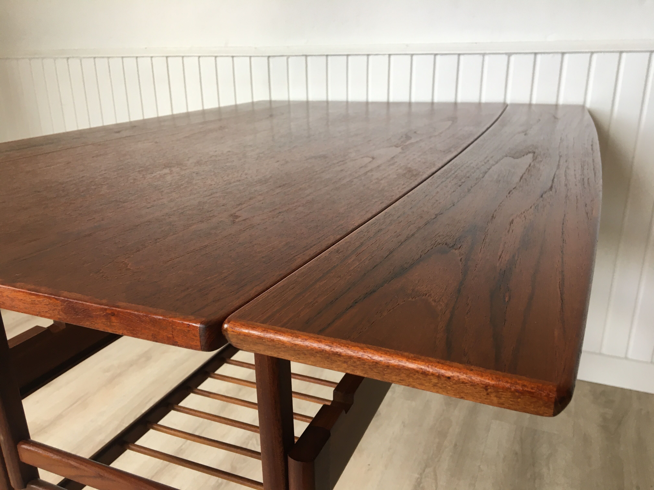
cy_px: 245
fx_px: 548
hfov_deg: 61.7
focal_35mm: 29
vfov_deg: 48.2
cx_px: 327
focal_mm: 4.15
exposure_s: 1/33
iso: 32
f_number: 2.2
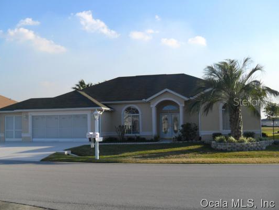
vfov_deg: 37.8
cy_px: 101
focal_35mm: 38
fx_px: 307
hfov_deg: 48.9
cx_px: 131
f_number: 7.6
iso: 80
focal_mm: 6.3
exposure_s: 1/180
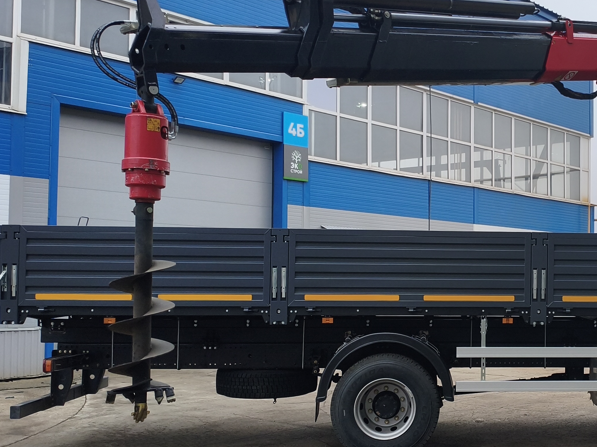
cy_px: 255
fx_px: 897
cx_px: 519
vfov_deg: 28.0
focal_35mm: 52
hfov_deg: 35.0
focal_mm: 4.94
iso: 250
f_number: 1.5
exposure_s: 1/800
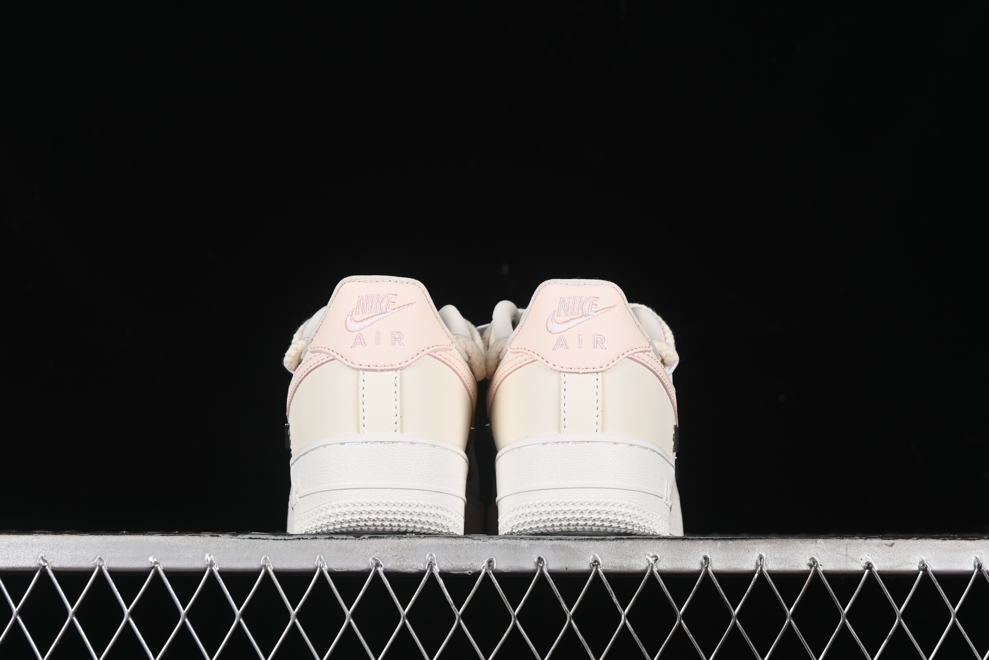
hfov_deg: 27.0
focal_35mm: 75
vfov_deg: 18.2
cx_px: 494
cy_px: 330
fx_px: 2060
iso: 160
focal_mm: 50
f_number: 8
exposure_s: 1/80
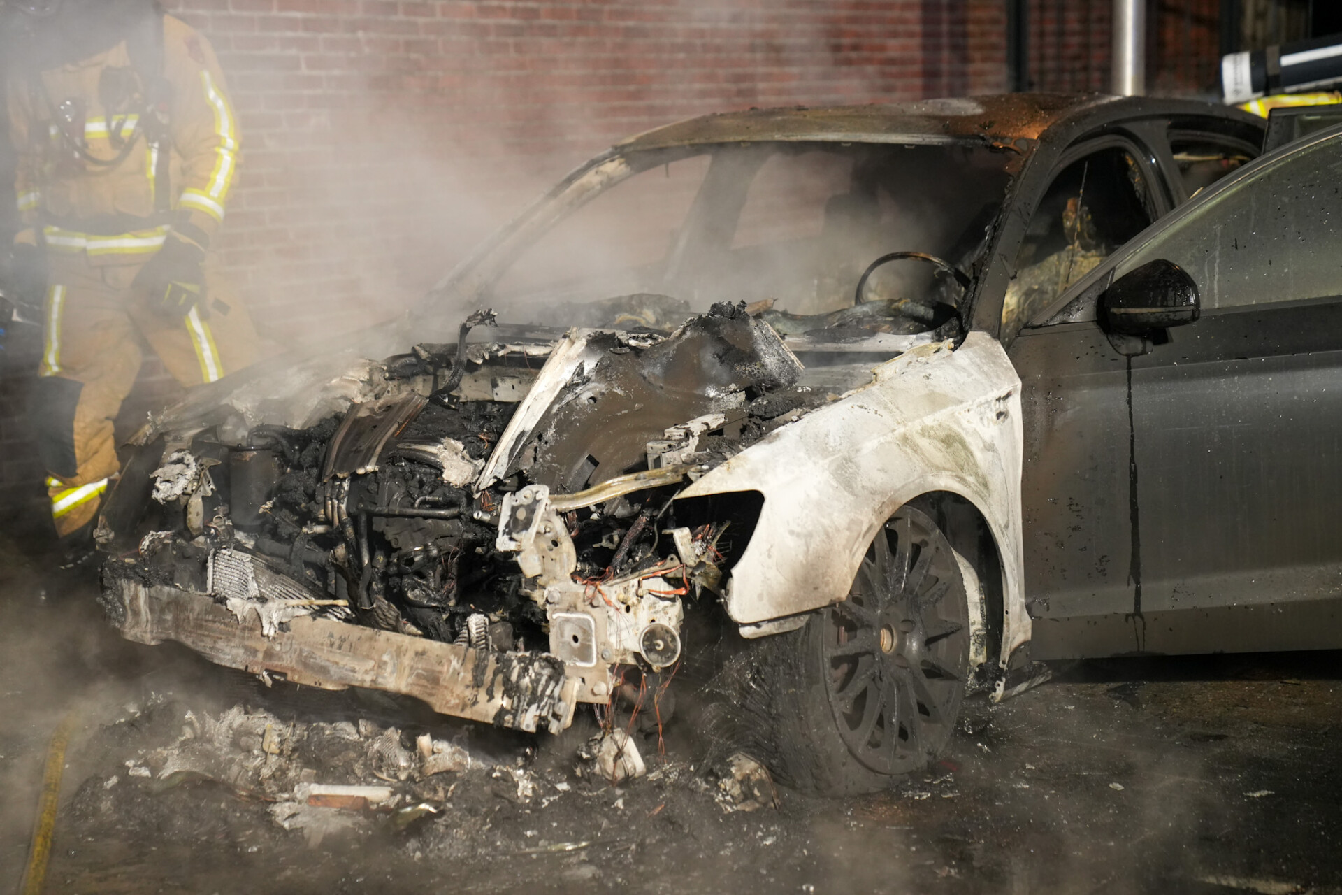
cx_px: 671
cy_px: 448
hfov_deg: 28.8
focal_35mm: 70
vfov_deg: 19.5
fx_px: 2609
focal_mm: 70
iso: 3200
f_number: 2.8
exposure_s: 1/100
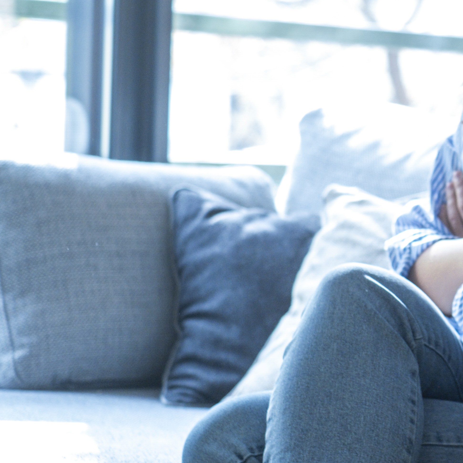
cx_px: 592
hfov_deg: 11.7
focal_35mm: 145
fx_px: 2194
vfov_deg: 12.0
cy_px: 119
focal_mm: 35
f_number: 2.5
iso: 800
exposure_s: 1/250
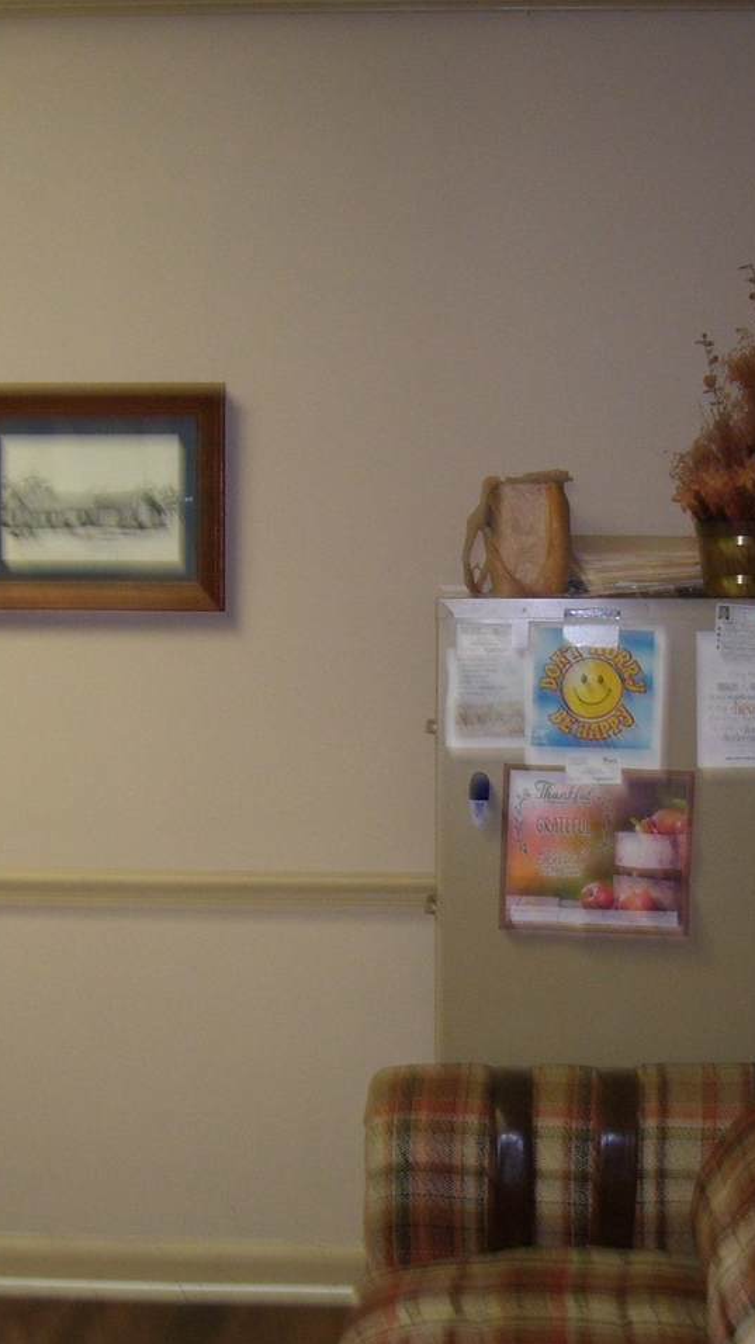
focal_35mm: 54
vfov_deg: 38.5
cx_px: 433
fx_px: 1924
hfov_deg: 22.2
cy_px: 673
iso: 125
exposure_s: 1/60
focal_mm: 6
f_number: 2.7
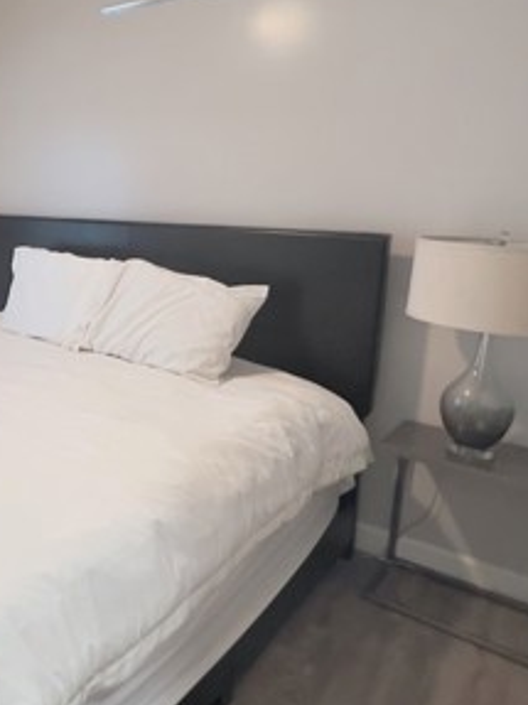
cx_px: -37
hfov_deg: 40.2
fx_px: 590
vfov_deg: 61.2
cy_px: 282
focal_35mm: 29
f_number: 1.8
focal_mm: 1.57
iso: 160
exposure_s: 1/60
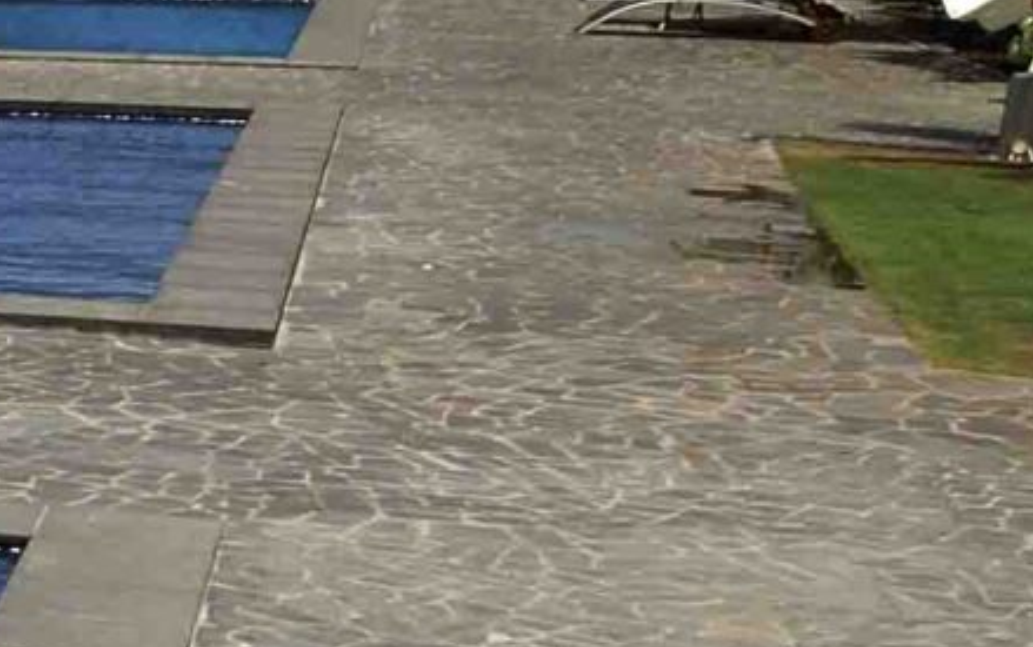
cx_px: -1461
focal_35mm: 107
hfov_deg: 13.7
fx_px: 3014
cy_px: 718
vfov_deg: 12.1
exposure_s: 1/250
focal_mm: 12
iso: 100
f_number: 10
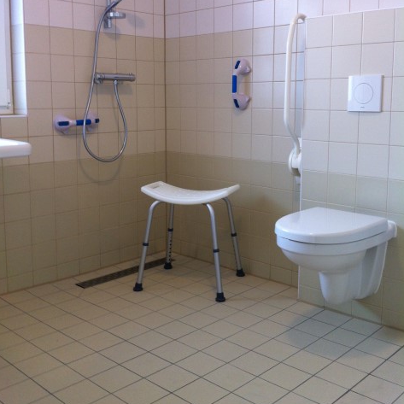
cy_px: 162
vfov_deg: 39.9
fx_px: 555
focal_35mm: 42
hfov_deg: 40.0
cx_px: 201
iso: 80
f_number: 2.8
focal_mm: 3.85
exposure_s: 1/15
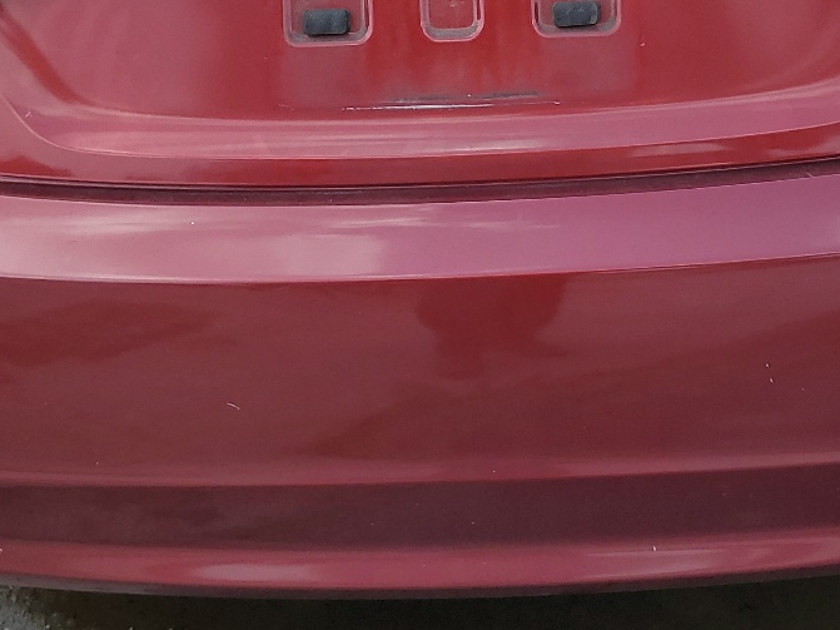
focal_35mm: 62
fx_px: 1504
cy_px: -23
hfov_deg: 31.2
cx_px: 483
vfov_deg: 22.6
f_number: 1.5
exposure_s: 1/1250
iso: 50
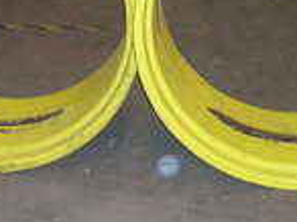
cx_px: 157
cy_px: 24
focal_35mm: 85
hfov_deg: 23.1
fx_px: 728
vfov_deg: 17.1
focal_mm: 4.7
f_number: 2.6
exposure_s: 1/60.1
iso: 322
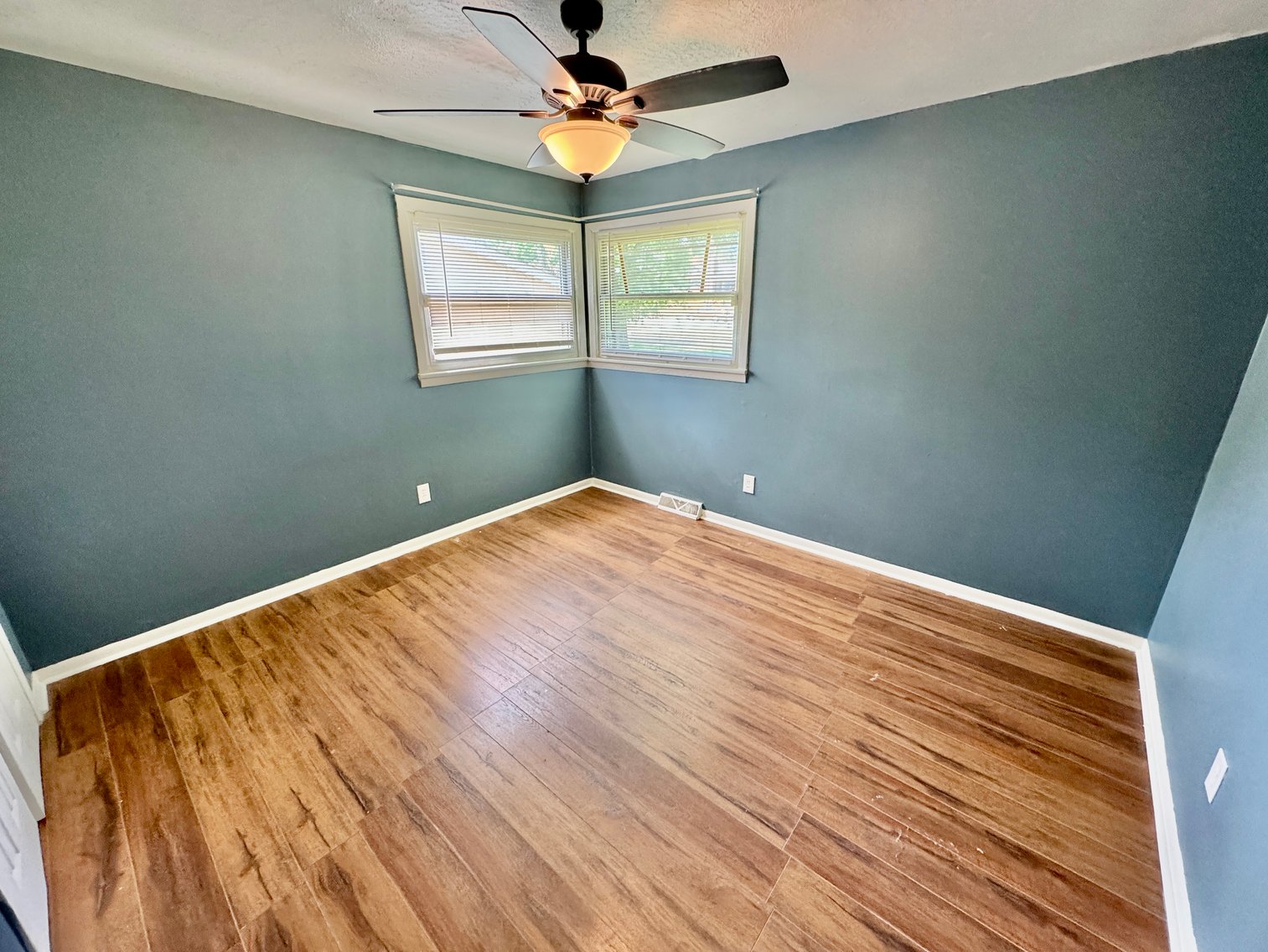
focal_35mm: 14
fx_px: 513
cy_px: 476
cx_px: 634
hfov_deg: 102.1
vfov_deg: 85.7
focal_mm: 2.22
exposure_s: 1/120
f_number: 2.2
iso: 320
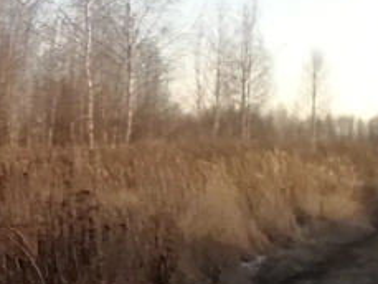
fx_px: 1016
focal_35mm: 93
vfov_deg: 15.9
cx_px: -395
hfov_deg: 16.0
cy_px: 173
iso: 50
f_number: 2.4
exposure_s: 1/243
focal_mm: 1.78
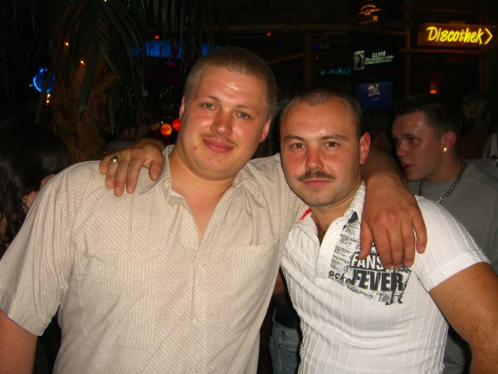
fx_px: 547
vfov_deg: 37.7
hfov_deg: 49.0
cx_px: 249
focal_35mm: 38
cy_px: 187
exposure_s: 1/60
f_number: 2.8
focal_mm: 7.9
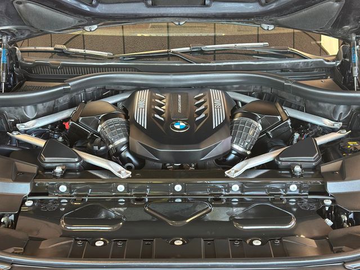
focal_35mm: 48
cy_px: 135
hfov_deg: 39.7
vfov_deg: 30.3
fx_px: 499
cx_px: 180
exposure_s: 1/60
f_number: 1.78
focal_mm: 6.86
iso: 250
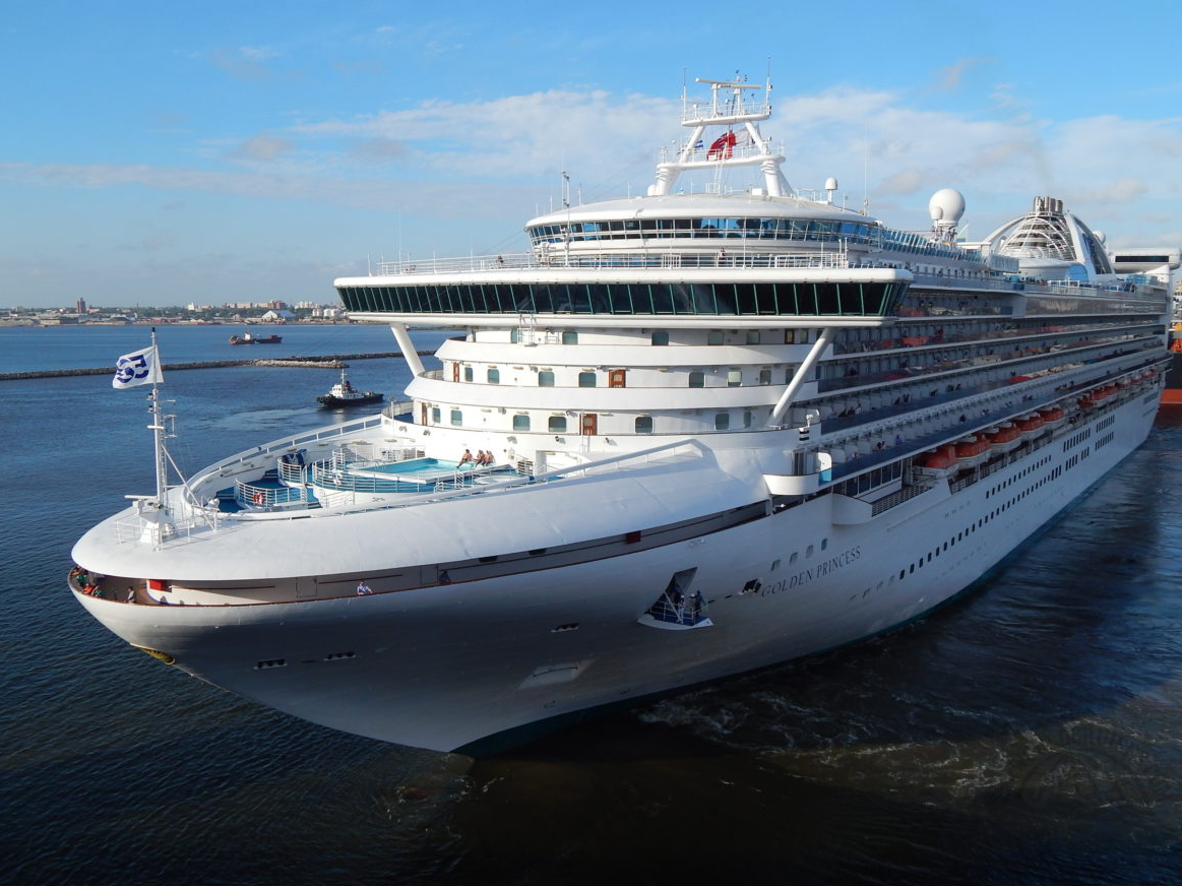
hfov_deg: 56.8
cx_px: 604
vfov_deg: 44.2
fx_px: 1093
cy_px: 441
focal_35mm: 32
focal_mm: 5.6
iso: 125
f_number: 6.5
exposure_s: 1/500
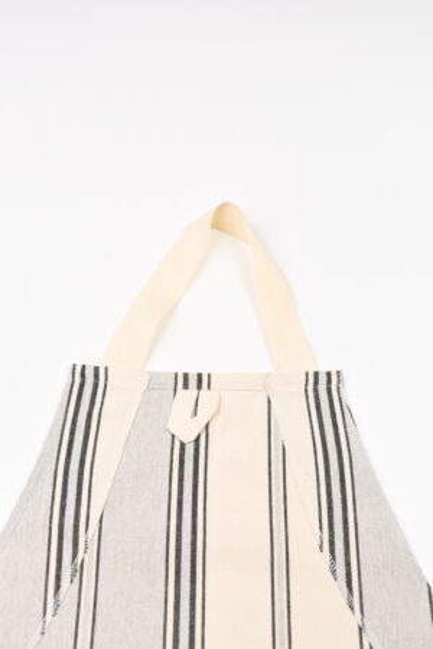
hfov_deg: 23.8
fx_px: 1028
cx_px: 216
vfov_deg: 35.1
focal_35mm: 57
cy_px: 324
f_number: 8
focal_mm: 38
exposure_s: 1/50
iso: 400
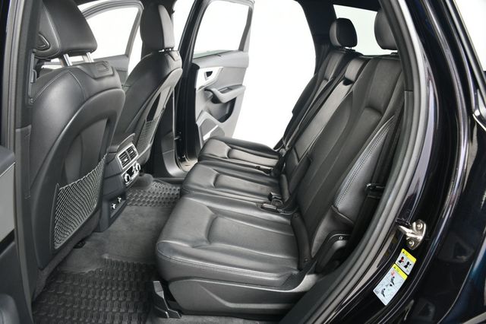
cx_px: 243
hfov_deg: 67.4
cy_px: 162
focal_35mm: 27
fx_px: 364
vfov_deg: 47.9
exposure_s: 1/160
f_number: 4
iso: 100
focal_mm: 18
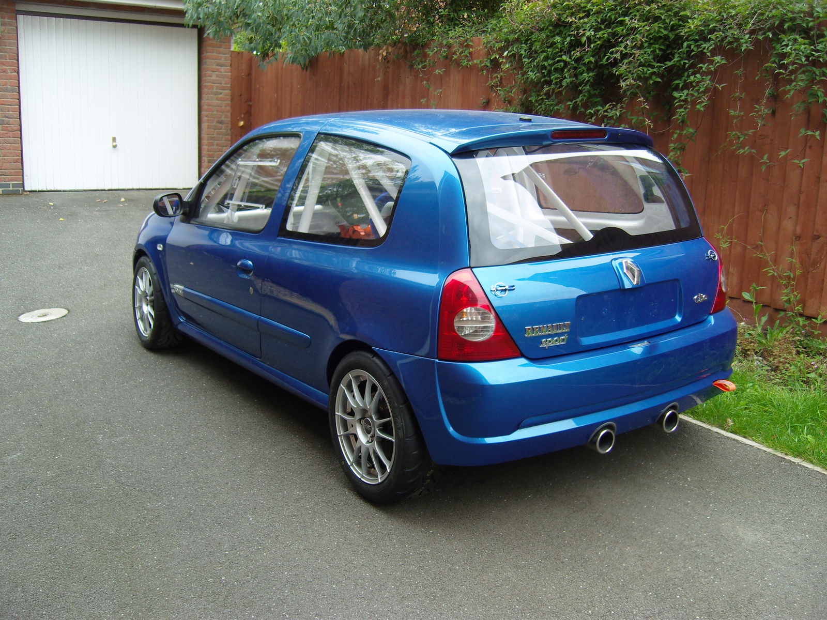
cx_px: 414
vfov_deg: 41.8
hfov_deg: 54.0
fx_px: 812
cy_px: 310
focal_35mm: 34
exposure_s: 1/125
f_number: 2.8
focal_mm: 7.3
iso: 100
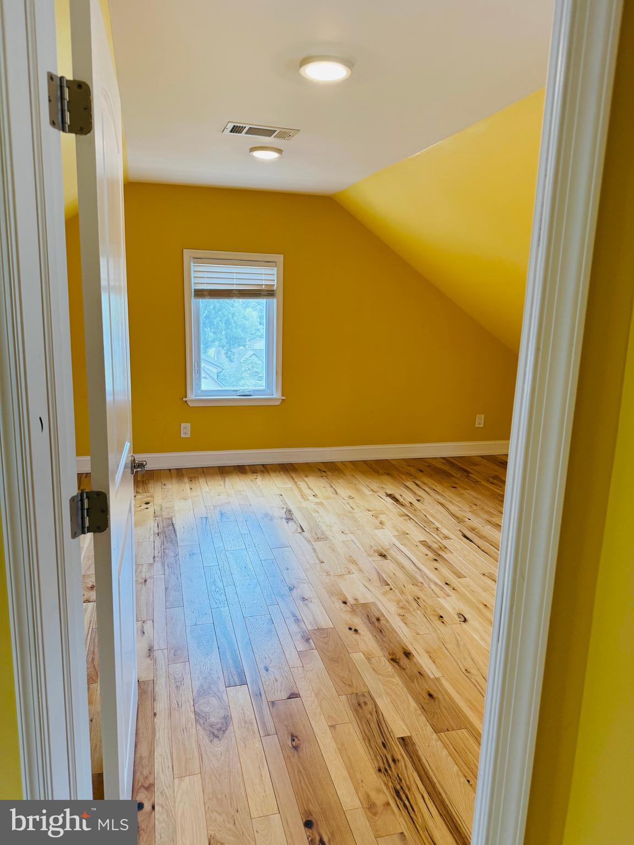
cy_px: 422
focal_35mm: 24
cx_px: 317
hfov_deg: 56.8
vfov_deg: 71.6
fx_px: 586
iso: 125
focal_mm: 6.76
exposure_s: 1/120
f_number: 1.78
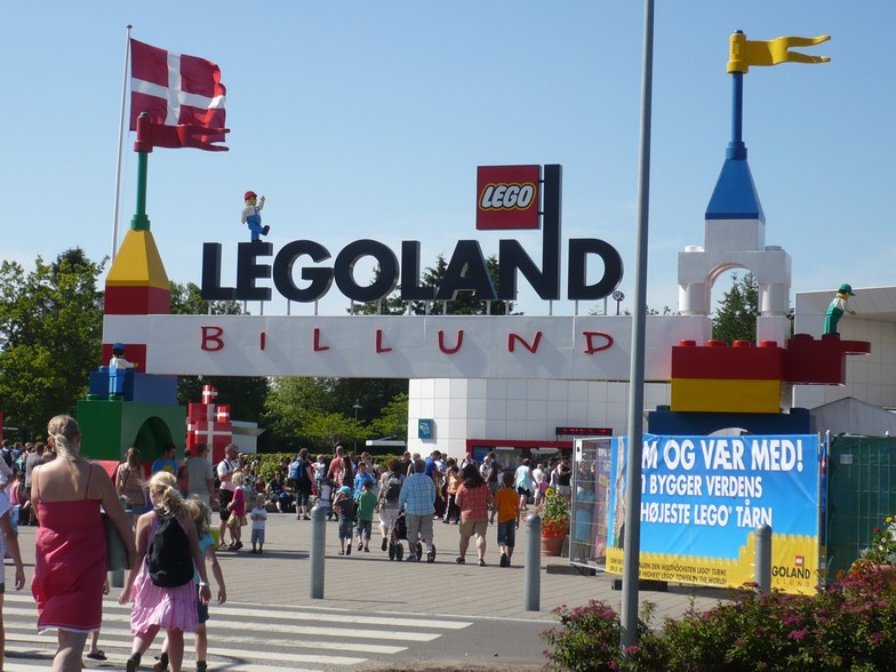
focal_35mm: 75
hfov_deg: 26.0
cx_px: 448
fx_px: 1941
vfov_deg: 19.6
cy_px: 336
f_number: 3.8
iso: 100
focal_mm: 10.4
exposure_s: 1/1000
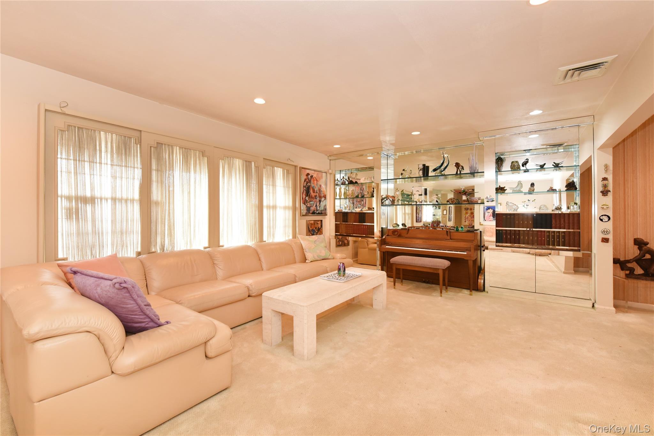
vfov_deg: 81.2
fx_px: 254
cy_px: 218
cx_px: 327
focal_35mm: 14
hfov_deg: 104.2
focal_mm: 14
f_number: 7.1
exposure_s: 1/40
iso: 1600
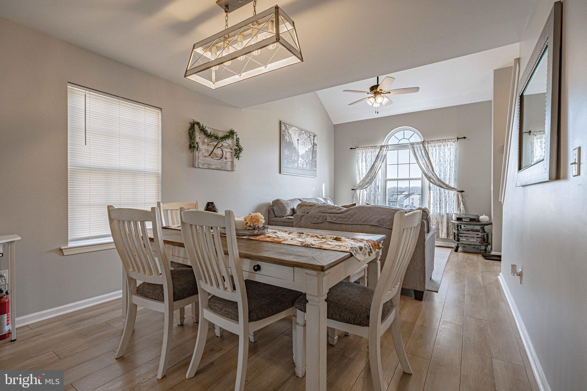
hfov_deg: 96.7
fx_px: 261
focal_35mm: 16
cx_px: 294
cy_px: 196
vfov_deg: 73.7
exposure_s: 1/1000
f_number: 5
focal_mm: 16
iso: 800
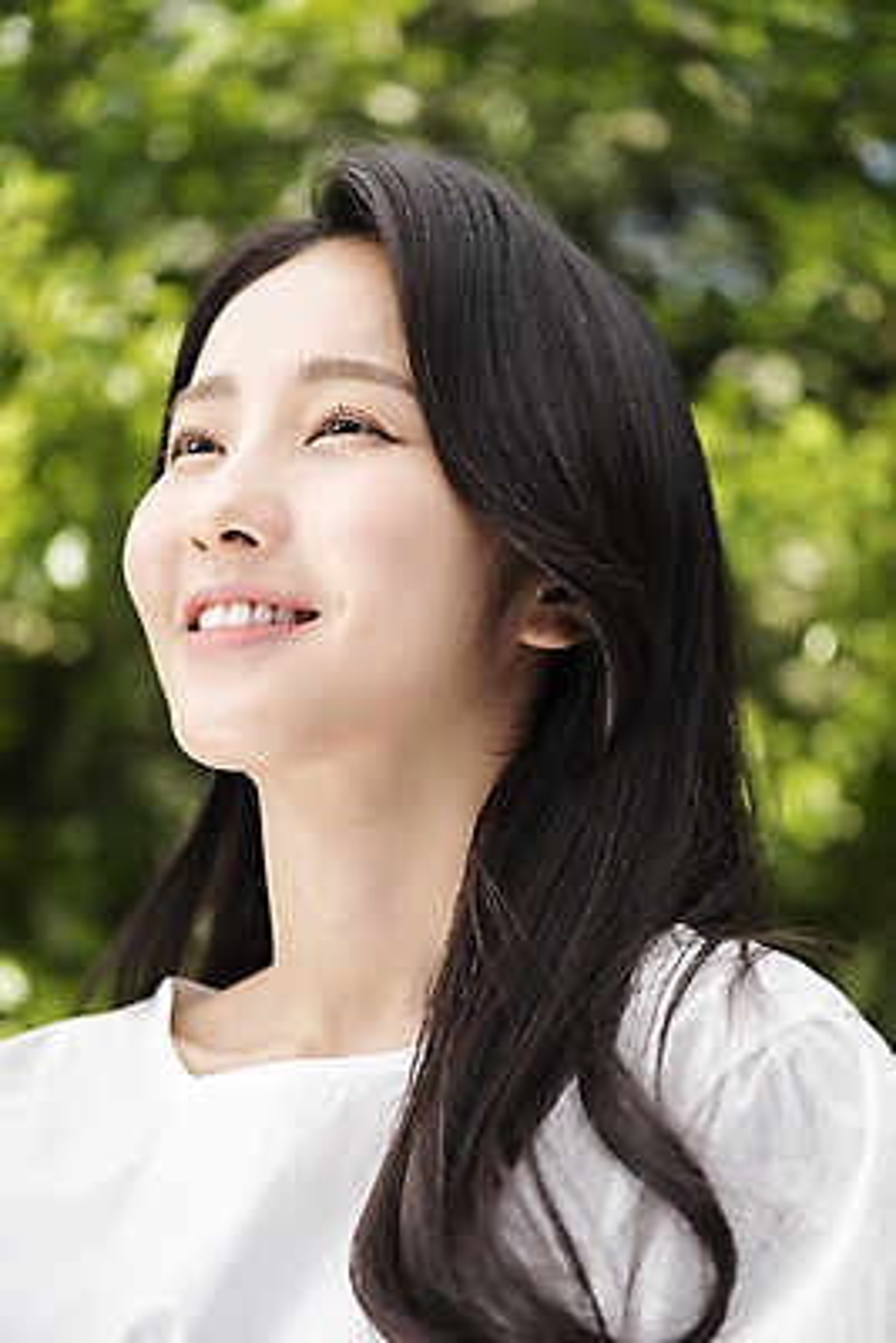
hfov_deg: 13.1
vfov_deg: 19.4
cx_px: 448
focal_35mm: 105
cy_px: 672
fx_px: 3916
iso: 100
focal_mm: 105
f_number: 4
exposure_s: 1/400
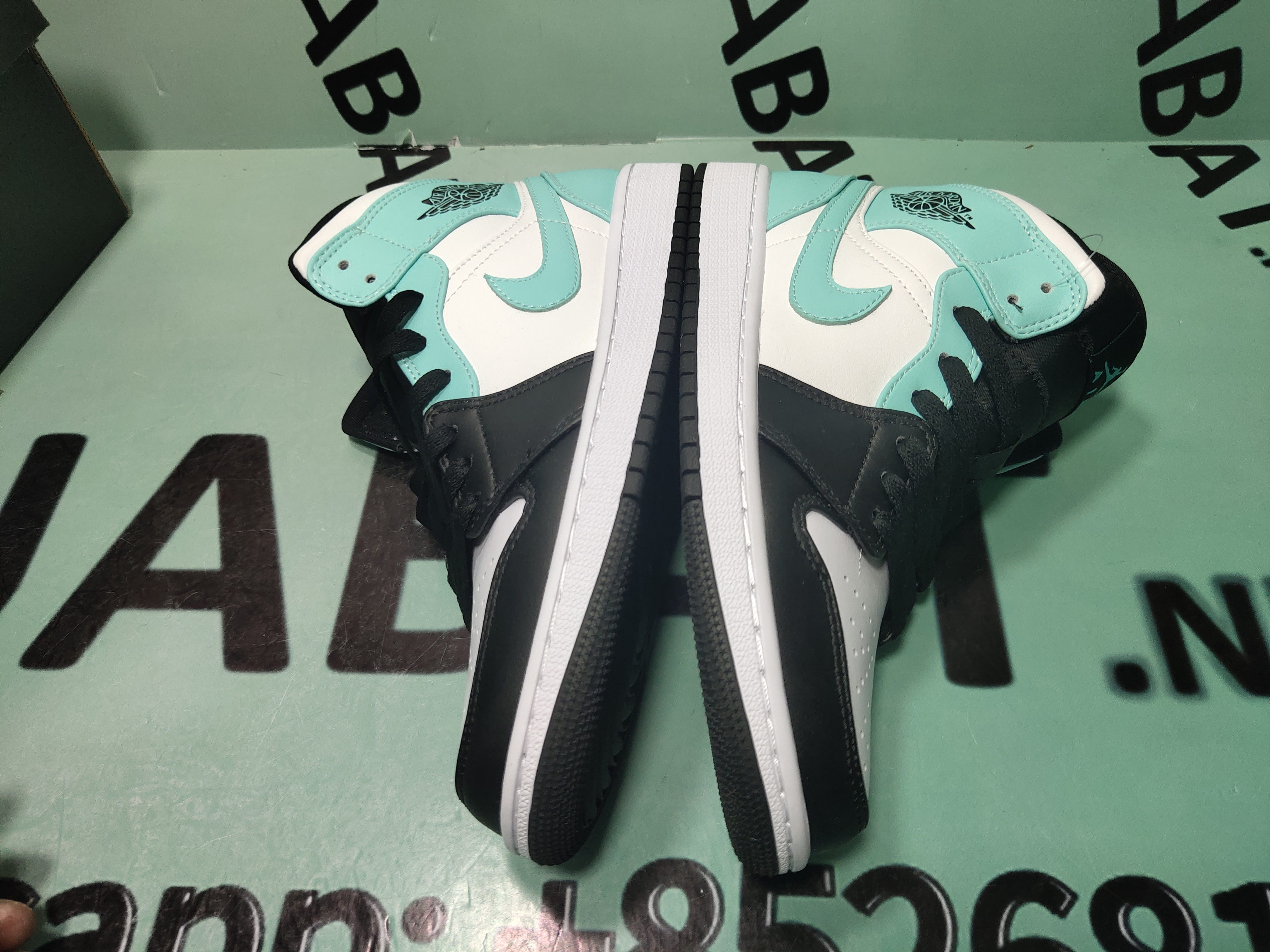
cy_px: 476
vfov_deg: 46.8
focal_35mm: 30
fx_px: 1101
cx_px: 635
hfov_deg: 60.0
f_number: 1.79
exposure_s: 1/100
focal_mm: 4.35
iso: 69
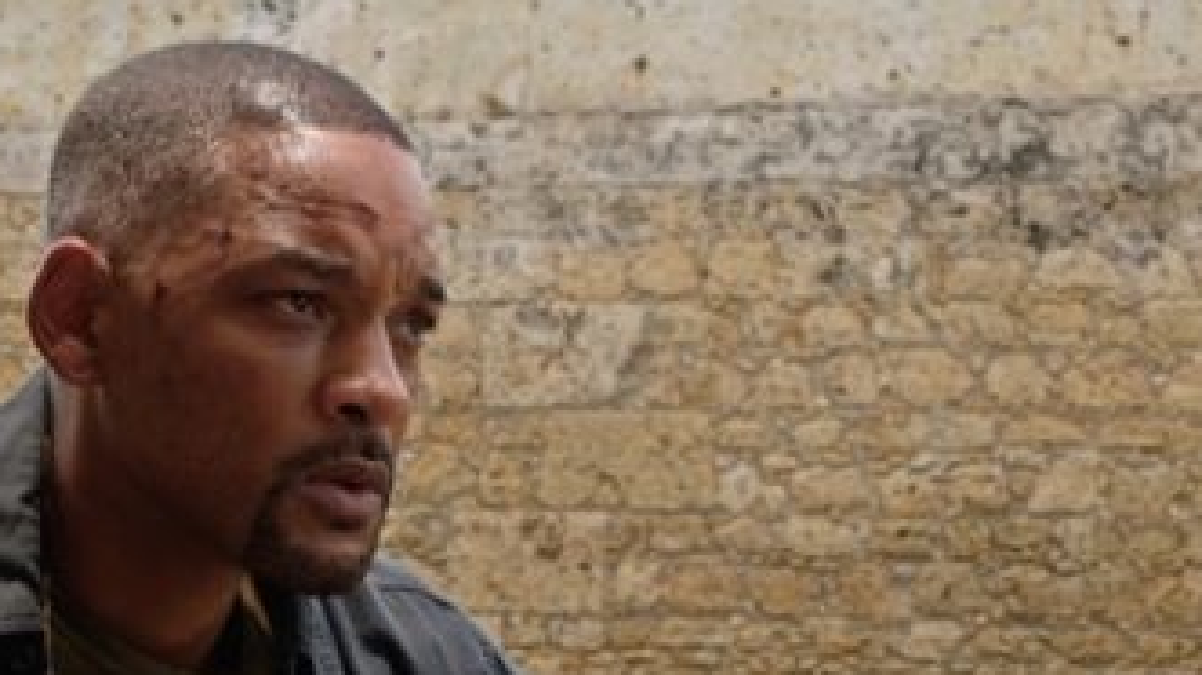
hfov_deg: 25.0
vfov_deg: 13.7
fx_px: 2708
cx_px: 563
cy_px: 867
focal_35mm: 85
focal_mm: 23.4
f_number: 5
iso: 400
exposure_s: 1/1000
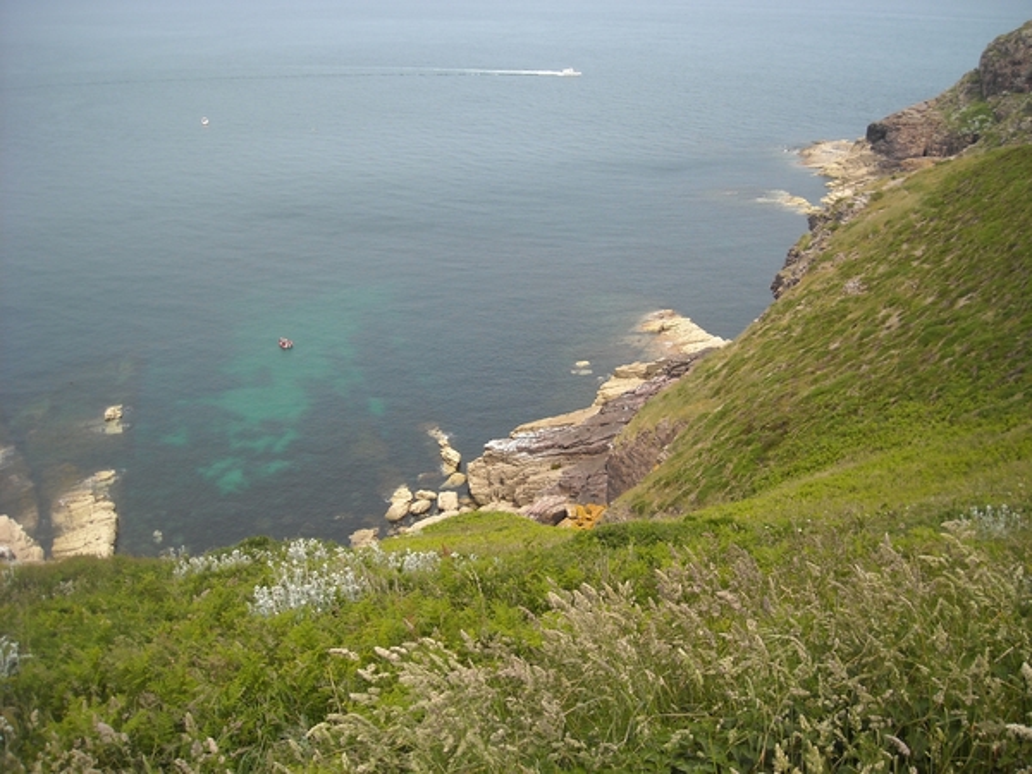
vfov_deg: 40.7
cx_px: 516
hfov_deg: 52.6
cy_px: 387
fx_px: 1043
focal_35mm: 35
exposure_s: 1/161
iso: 64
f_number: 5.6
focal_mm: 5.7
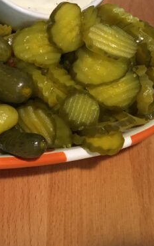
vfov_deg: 32.4
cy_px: 64
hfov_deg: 19.8
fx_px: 416
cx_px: -28
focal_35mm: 62
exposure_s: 1/30
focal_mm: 4.15
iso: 200
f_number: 2.2
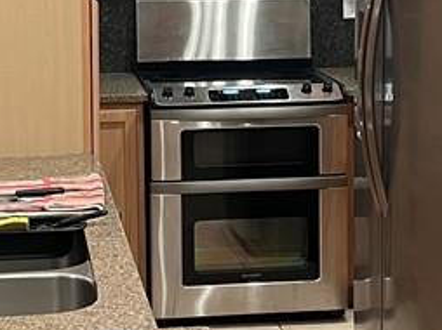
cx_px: 223
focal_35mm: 105
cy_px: 50
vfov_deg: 14.0
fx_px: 1339
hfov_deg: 18.7
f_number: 1.6
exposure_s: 1/60
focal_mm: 4.2
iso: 250
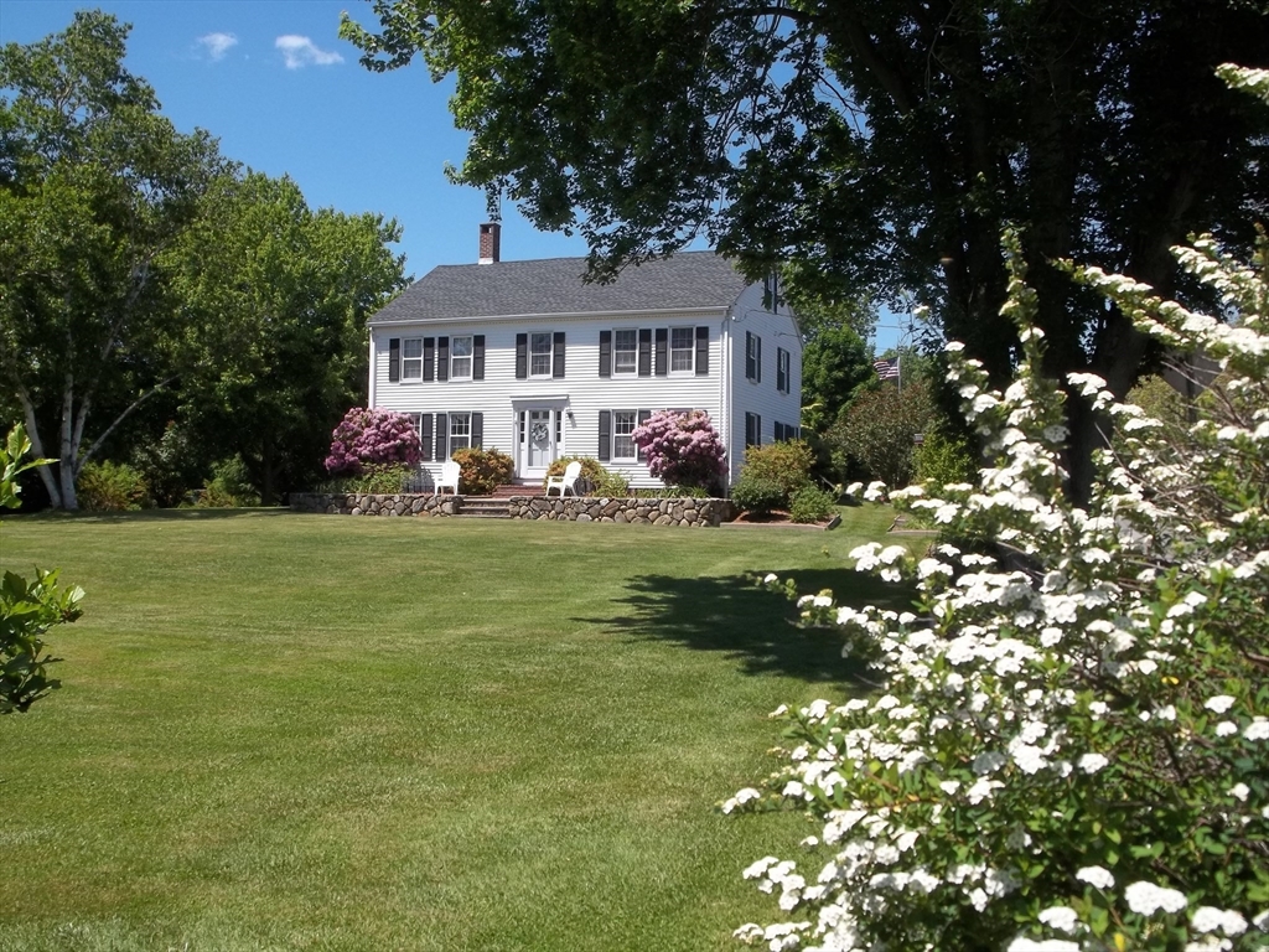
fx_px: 1210
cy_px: 476
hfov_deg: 55.4
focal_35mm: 33
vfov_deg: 42.9
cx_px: 634
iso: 64
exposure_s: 1/160
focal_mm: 5.9
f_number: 8
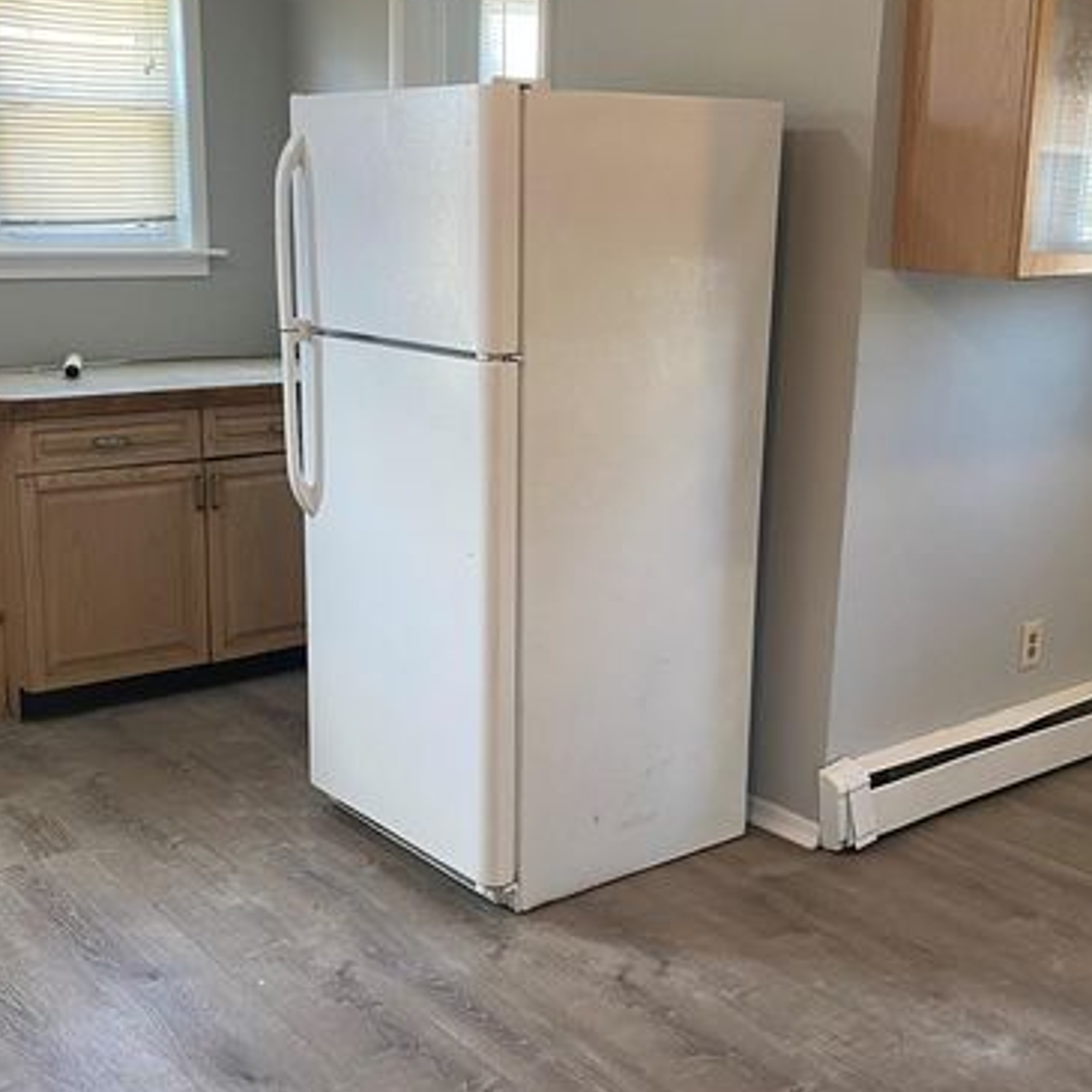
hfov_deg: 40.0
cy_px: 570
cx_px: 533
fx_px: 1499
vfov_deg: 40.0
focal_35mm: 42
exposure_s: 1/60
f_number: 1.8
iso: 80
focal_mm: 4.25
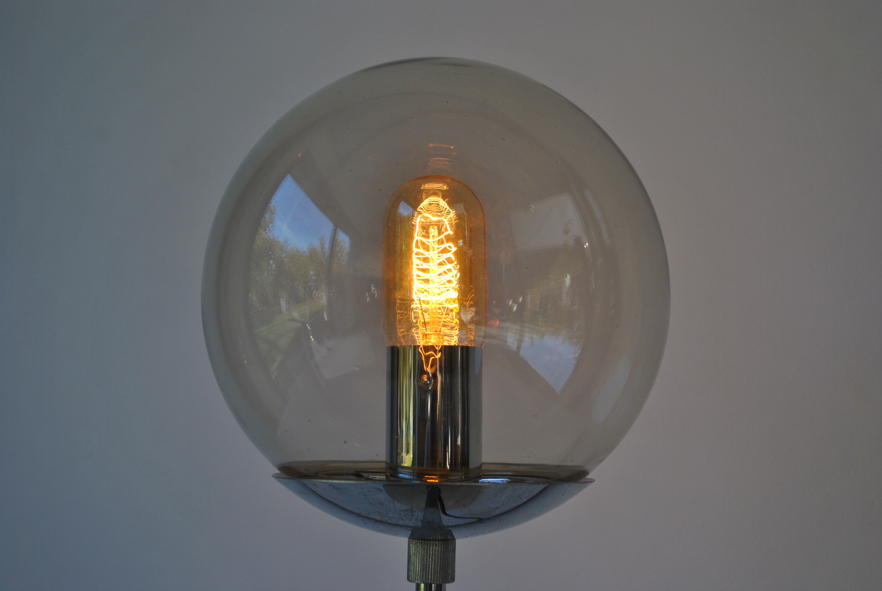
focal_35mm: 52
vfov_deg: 25.8
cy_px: 296
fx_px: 1288
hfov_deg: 37.8
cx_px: 441
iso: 100
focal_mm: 35
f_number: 6.3
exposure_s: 1/160
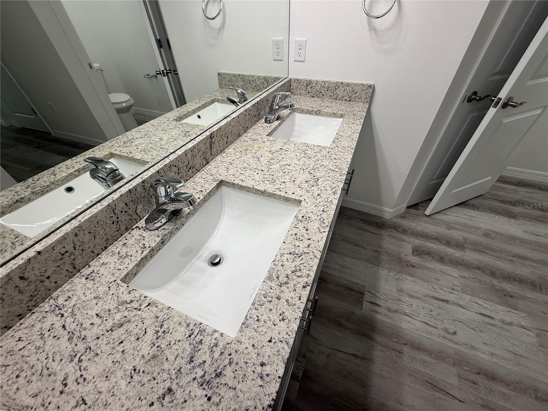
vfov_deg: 85.7
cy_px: 206
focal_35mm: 14
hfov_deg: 102.1
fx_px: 222
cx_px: 274
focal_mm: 2.22
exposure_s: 1/120
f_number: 2.2
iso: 100
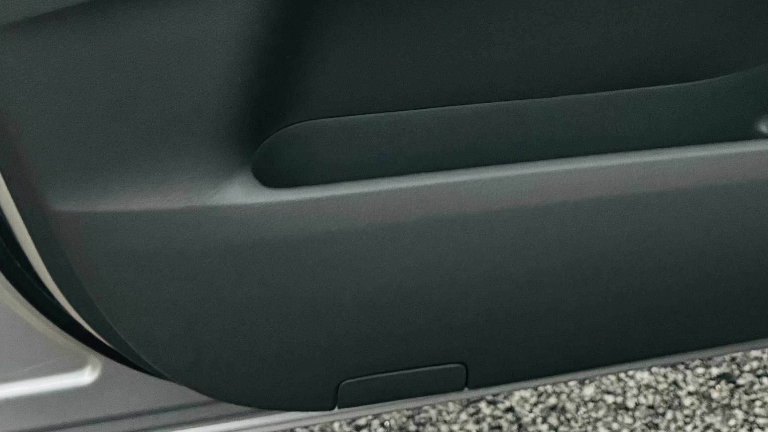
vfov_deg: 16.4
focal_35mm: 65
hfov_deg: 32.3
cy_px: -277
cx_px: 460
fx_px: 1324
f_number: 1.78
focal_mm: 6.76
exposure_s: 1/40
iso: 800
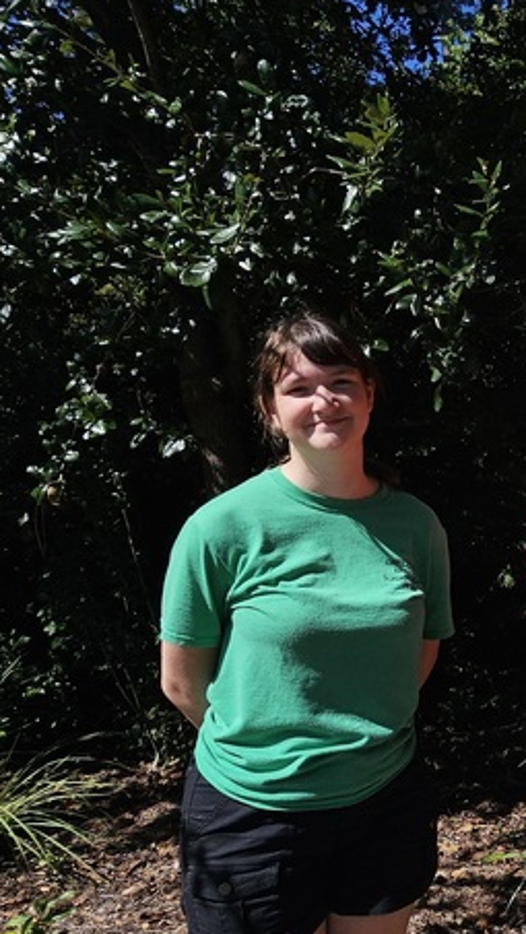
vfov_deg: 60.8
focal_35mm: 32
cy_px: 520
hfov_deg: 29.8
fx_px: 793
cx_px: 675
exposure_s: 1/4654
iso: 50
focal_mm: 2.2
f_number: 2.2
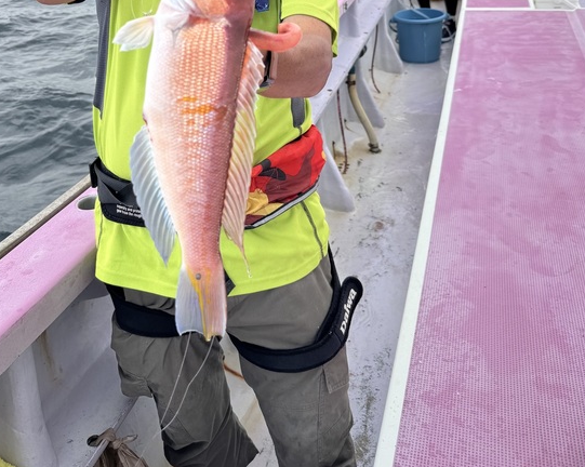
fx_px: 640
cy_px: 39
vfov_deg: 37.3
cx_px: 244
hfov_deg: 48.9
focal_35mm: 37
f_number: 1.78
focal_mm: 6.76
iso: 80
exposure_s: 1/3413
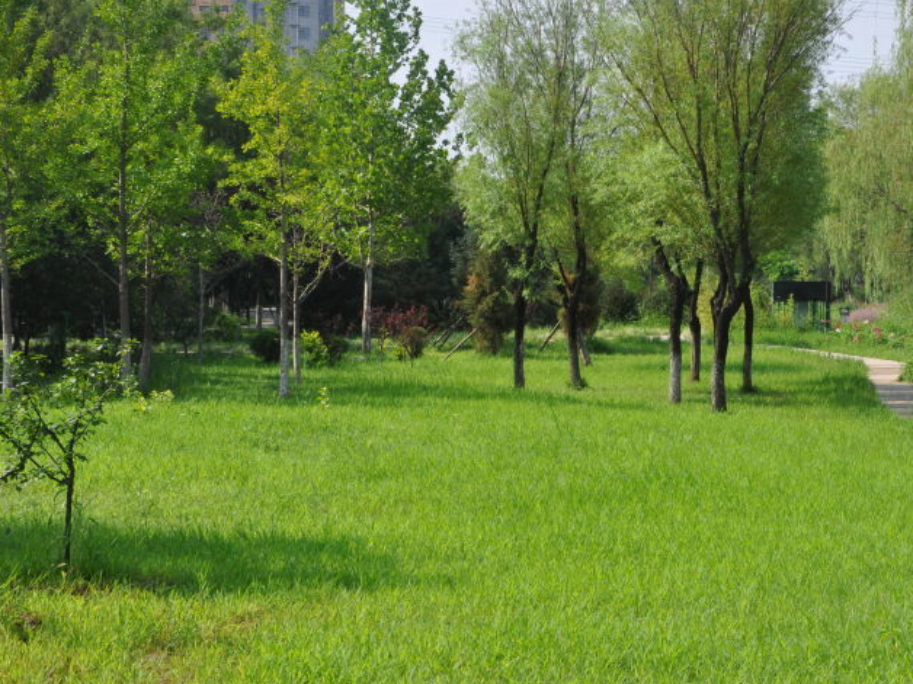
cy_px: 299
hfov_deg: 20.8
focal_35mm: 94
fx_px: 2479
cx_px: 622
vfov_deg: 15.7
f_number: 14
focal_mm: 40
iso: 320
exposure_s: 1/200
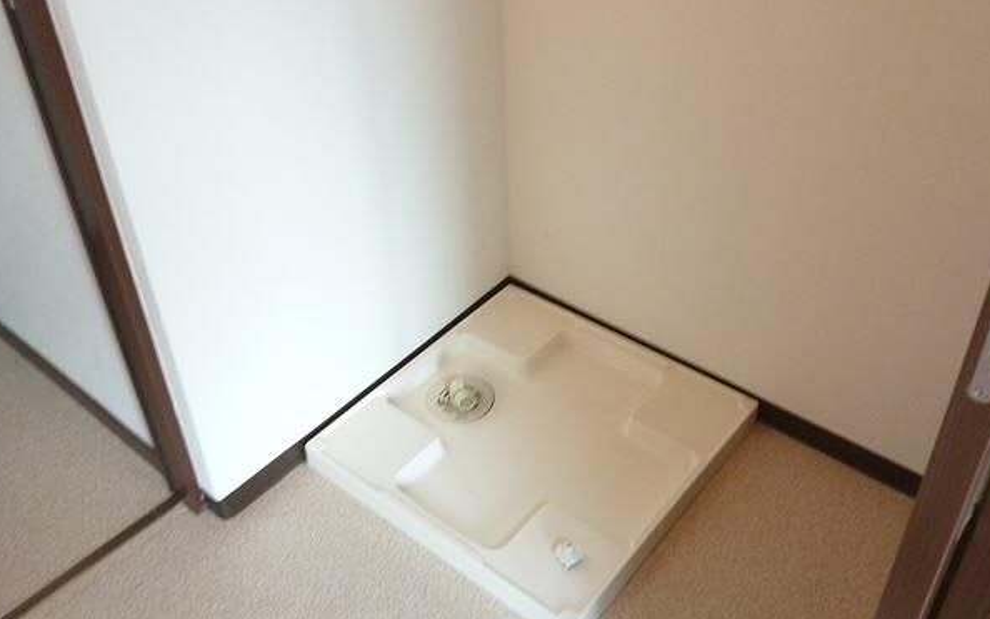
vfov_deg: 36.2
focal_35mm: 35
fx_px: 944
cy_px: 261
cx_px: 478
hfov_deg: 55.3
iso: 400
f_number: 3.1
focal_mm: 5
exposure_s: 1/30
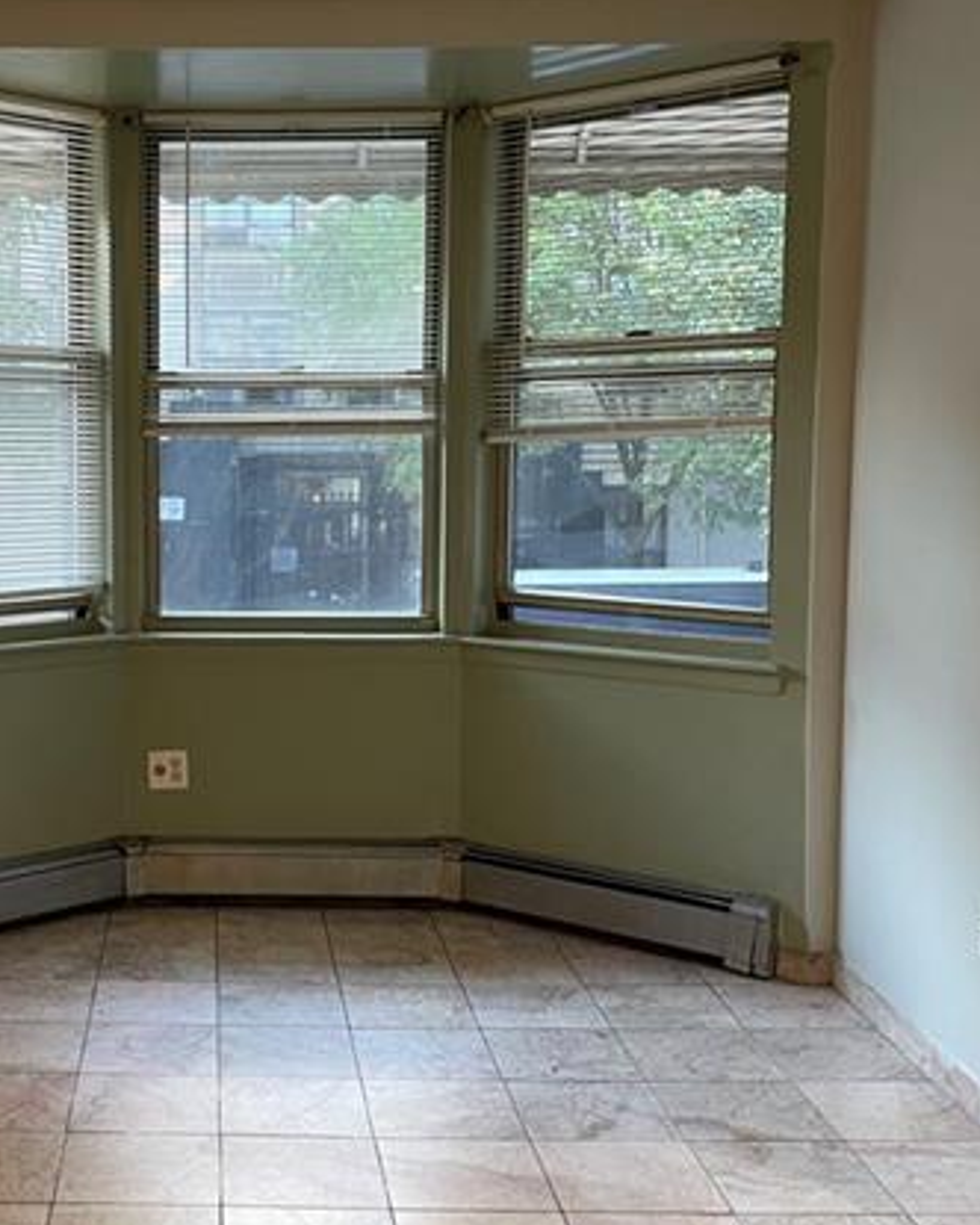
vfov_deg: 39.5
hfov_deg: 31.2
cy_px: 558
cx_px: 186
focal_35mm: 47
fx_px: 1704
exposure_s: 1/60
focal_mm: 4.2
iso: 100
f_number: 1.6
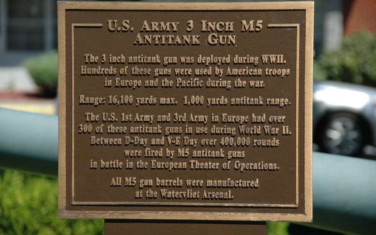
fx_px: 1414
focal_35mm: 138
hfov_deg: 15.1
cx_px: 188
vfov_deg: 9.5
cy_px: 110
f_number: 6.3
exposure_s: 1/640
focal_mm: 90
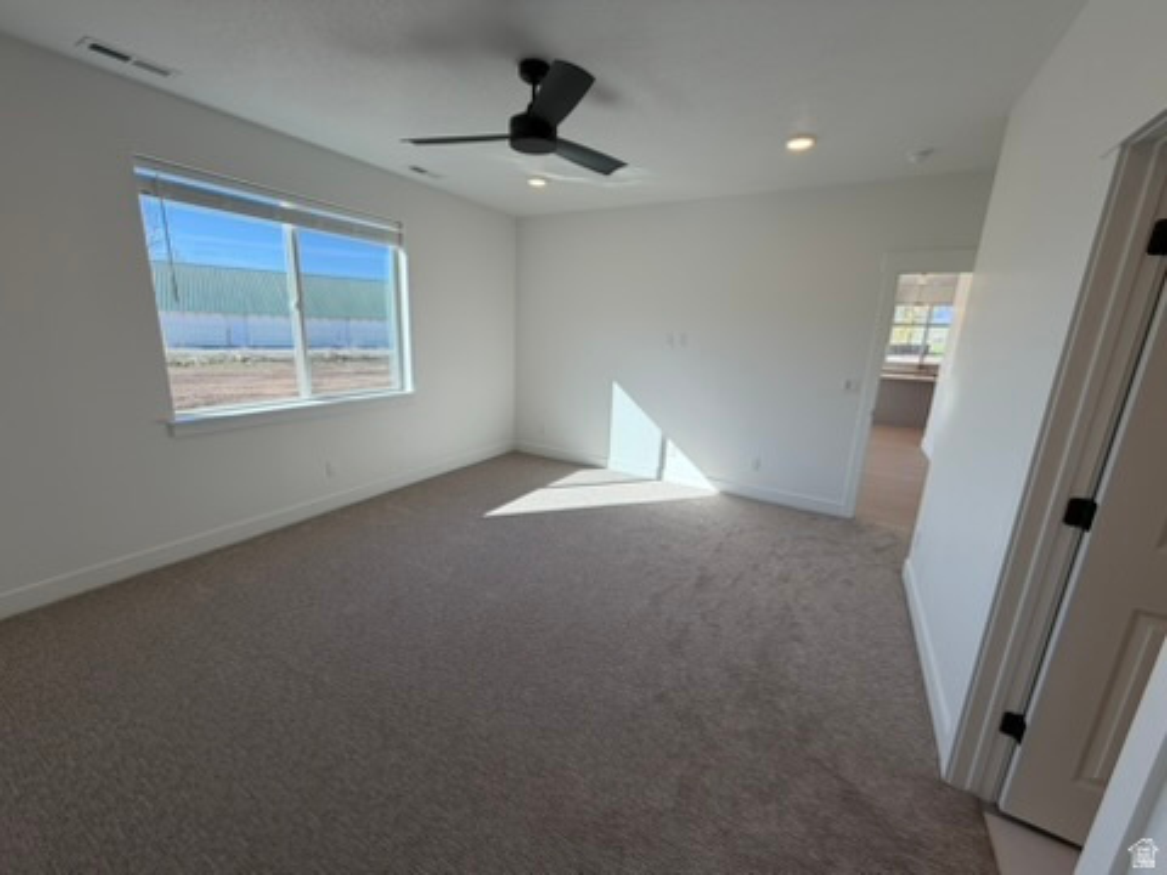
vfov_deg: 85.7
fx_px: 472
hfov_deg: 102.1
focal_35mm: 14
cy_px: 438
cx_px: 584
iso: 40
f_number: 2.2
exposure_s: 1/231
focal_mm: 2.22
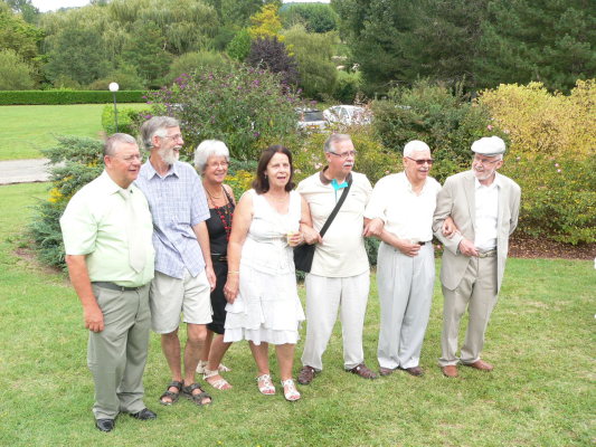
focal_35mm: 36
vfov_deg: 39.7
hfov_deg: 51.3
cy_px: 224
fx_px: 620
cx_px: 298
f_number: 4
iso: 80
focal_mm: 6
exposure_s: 1/160
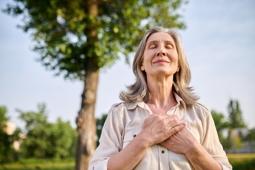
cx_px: 128
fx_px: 248
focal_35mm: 35
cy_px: 85
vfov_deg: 37.8
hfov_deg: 54.5
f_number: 2.2
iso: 100
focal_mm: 35
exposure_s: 1/1250
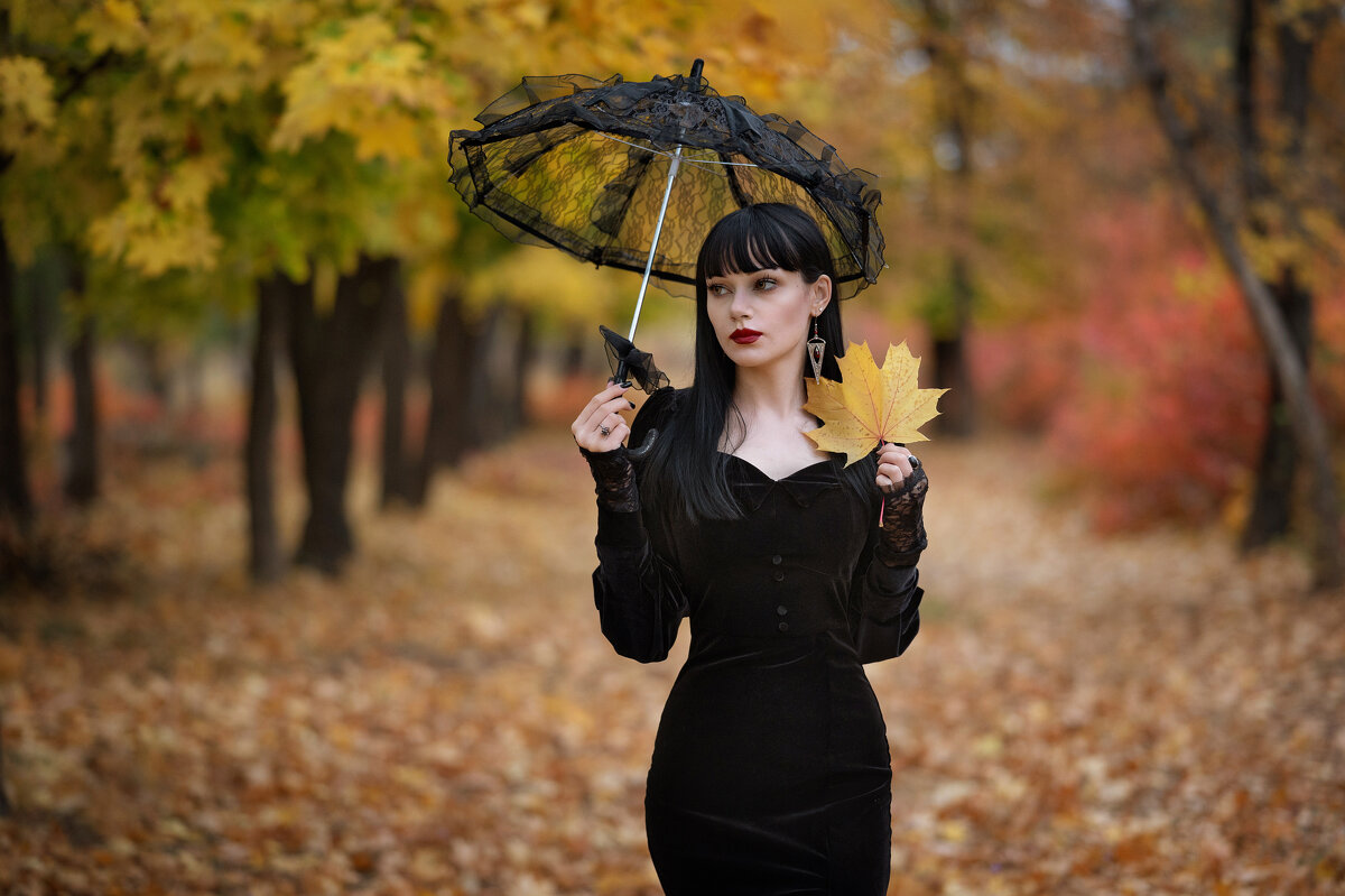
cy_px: 448
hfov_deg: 23.9
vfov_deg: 16.1
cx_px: 672
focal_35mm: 85
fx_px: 3174
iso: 1000
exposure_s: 1/125
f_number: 1.8
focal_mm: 85
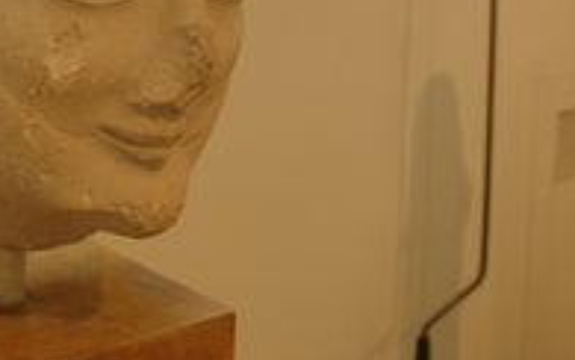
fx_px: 972
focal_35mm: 62
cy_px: -30
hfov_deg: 32.0
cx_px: 103
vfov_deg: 20.1
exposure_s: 1/60
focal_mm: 18
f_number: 4
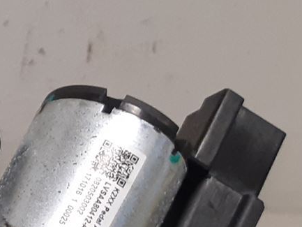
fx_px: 1073
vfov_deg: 12.0
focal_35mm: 123
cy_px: 145
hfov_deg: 12.7
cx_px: -404
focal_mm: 3.93
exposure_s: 1/50
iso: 160
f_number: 1.7
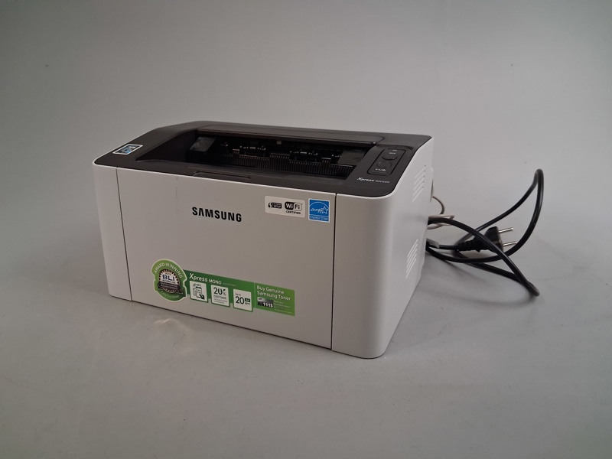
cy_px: 230
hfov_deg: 65.3
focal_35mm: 27
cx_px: 306
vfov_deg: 51.4
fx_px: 477
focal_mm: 4
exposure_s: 1/100
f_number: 1.8
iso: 500
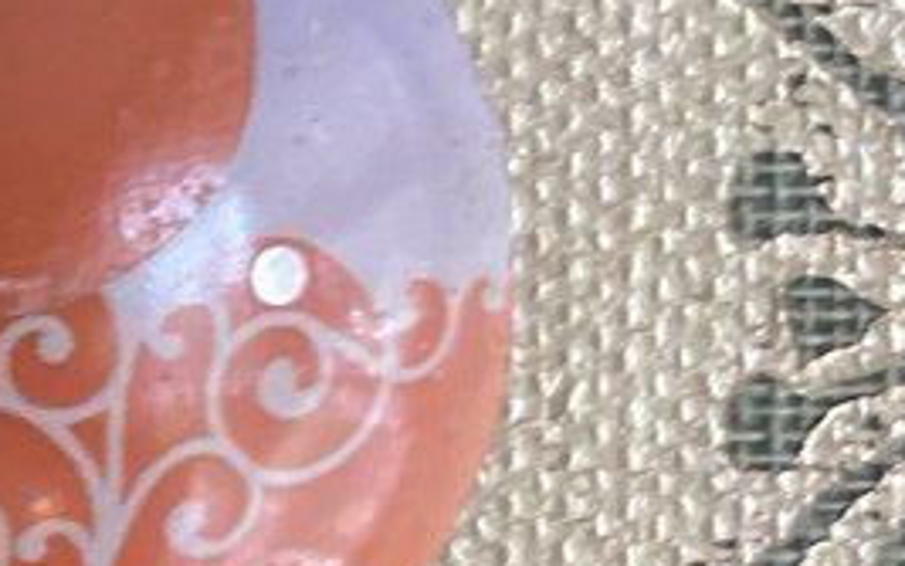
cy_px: 424
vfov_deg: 6.6
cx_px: -1037
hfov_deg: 9.7
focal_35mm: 198
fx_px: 4885
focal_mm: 4.2
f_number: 1.6
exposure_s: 1/60
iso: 80
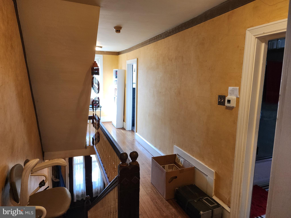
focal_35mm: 23
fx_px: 193
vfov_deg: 58.9
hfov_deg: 73.9
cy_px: 109
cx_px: 146
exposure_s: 1/120
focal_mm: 6.4
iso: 200
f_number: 1.8
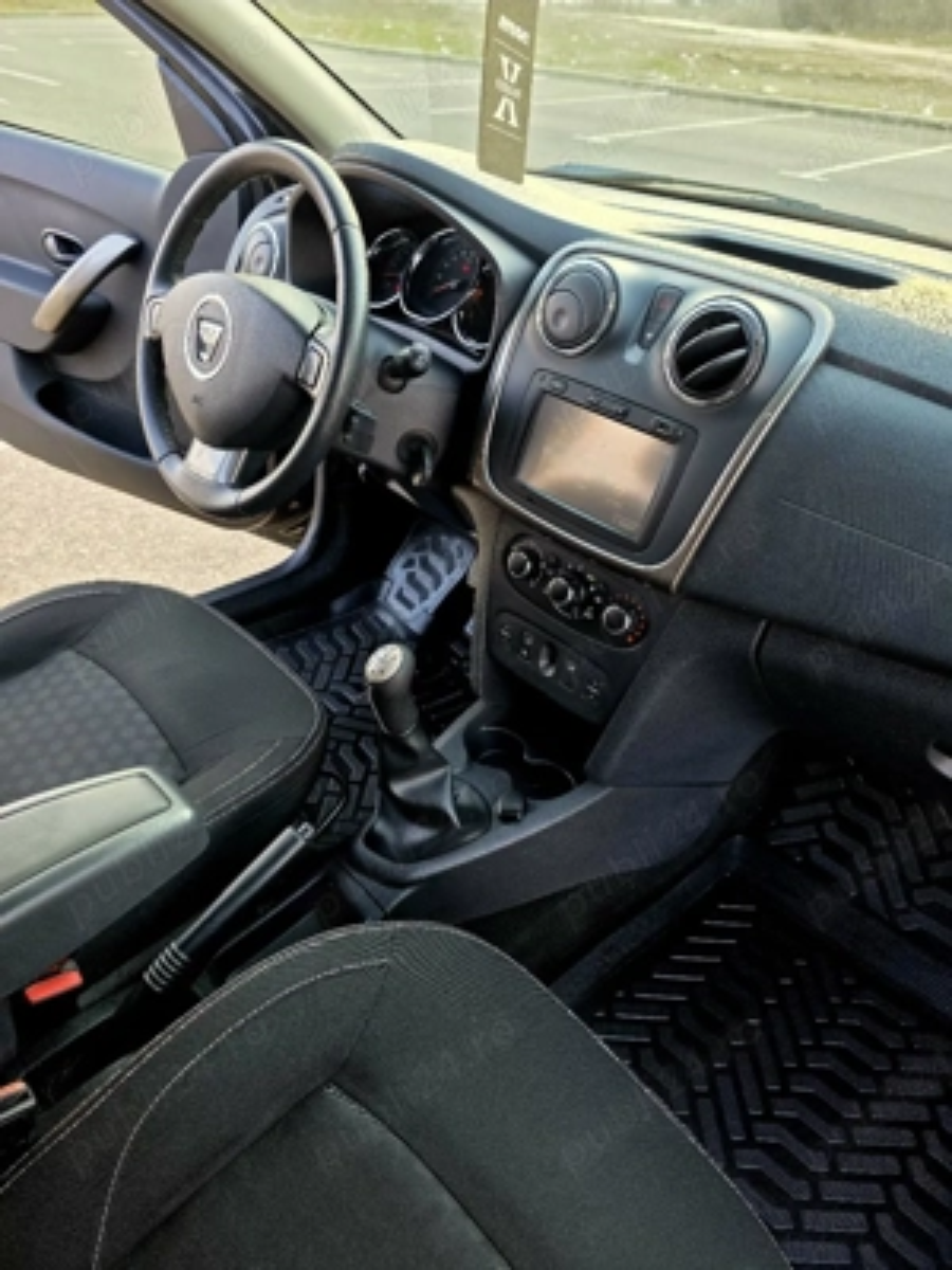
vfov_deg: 73.9
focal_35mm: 23
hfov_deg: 58.9
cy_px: 635
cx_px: 476
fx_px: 843
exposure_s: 1/182
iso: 100
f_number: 1.7
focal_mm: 6.3
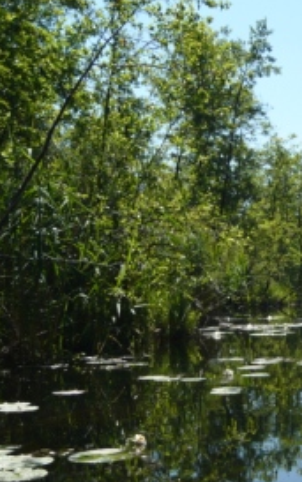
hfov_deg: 19.1
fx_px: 868
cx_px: 318
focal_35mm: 66
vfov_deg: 31.0
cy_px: 286
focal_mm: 6.2
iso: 100
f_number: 9
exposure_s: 1/125
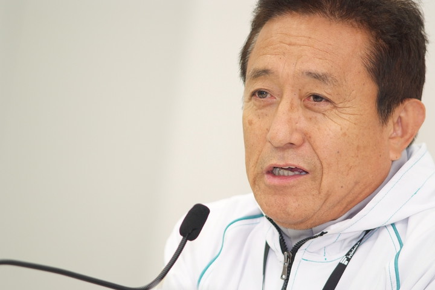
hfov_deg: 7.6
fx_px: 3262
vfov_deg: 5.1
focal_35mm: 270
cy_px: 145
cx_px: 218
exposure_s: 1/125
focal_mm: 180
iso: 800
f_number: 2.8
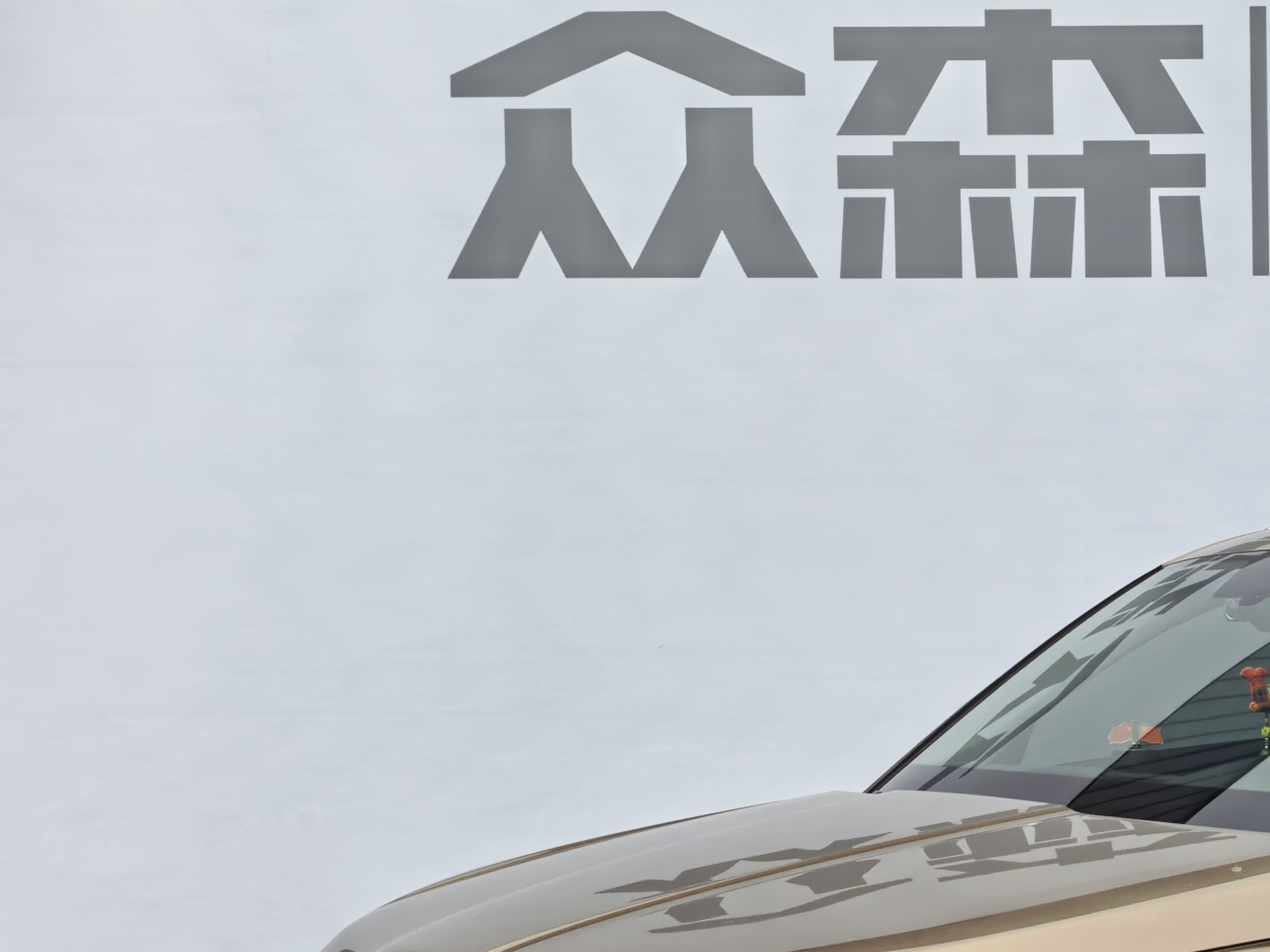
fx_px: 2825
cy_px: 754
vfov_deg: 19.0
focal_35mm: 77
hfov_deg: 24.0
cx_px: 1328
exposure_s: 1/2028
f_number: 2
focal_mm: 5.75
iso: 50
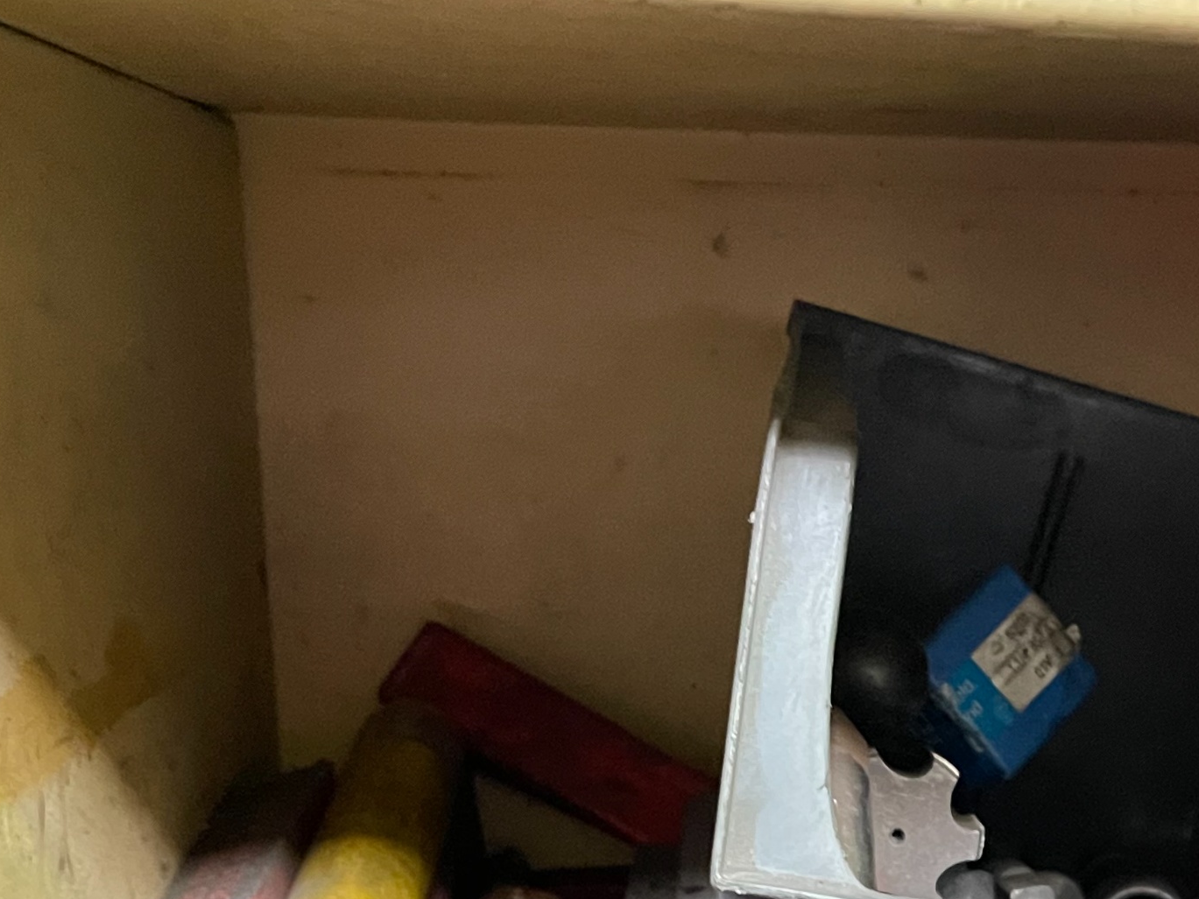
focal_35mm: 62
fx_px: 2148
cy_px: 994
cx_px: 920
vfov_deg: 22.3
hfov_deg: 30.6
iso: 800
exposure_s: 1/25
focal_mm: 5.1
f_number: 1.6
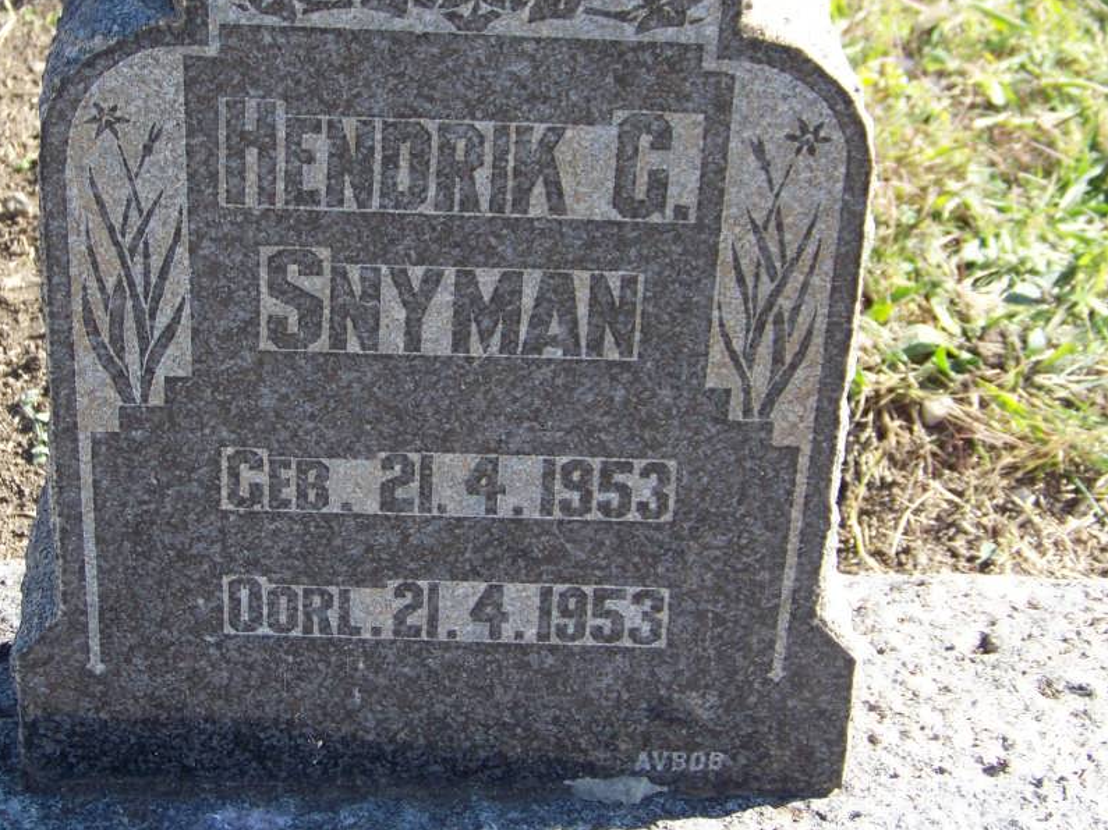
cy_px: 368
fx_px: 2656
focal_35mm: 83
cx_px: 474
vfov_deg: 17.8
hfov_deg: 23.5
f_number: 3.2
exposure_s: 1/250
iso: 64
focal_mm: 9.36
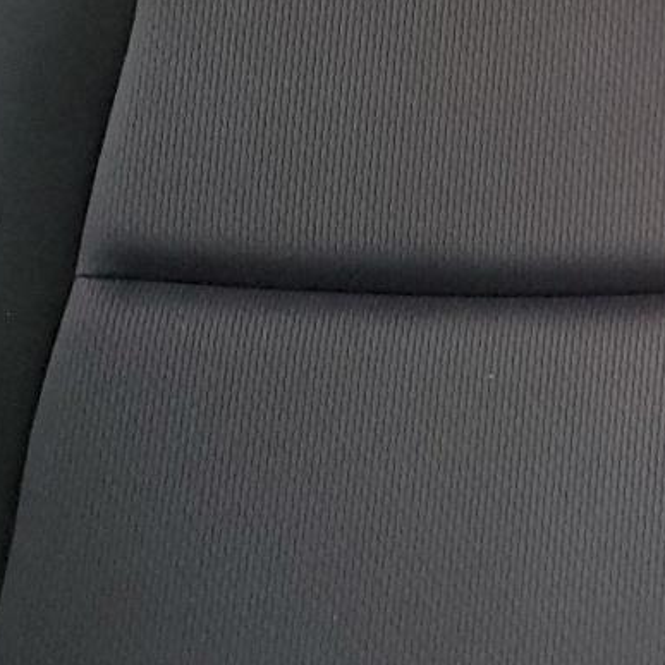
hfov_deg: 16.1
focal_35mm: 95
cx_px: 1103
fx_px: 2065
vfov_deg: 18.1
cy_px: 117
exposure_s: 1/60.2
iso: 120
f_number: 1.5
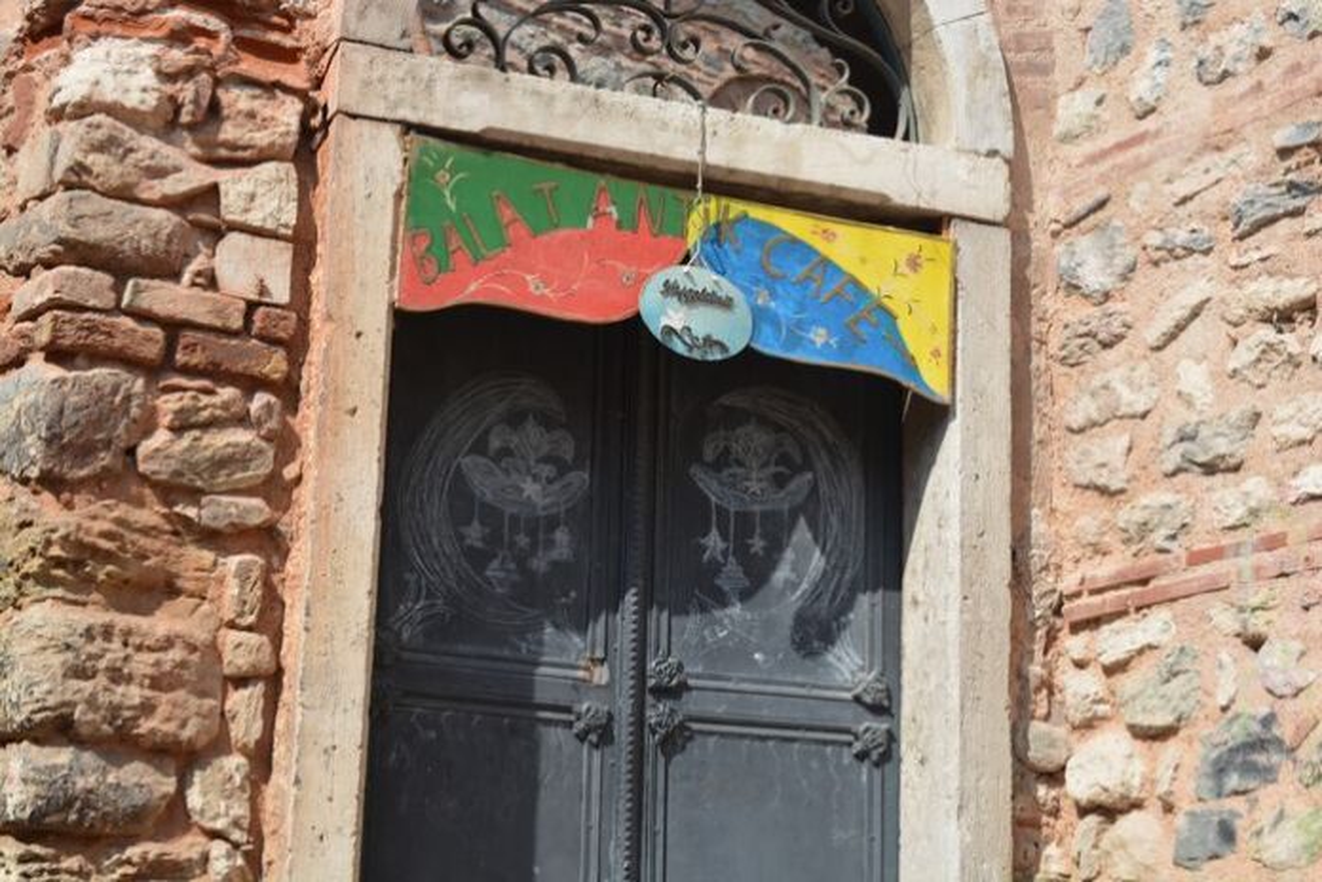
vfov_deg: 18.9
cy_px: 441
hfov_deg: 28.1
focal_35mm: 72
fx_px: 2644
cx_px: 661
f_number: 8
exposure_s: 1/250
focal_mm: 48
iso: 100
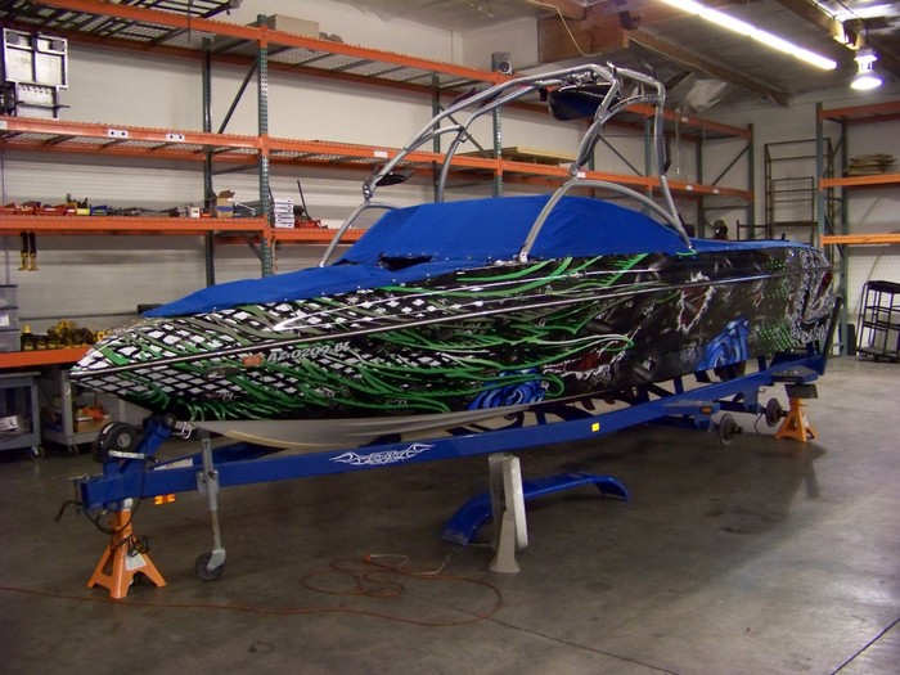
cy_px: 338
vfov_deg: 39.7
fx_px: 936
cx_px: 450
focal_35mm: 36
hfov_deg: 51.4
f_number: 2.8
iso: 400
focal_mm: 5.85
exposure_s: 1/30
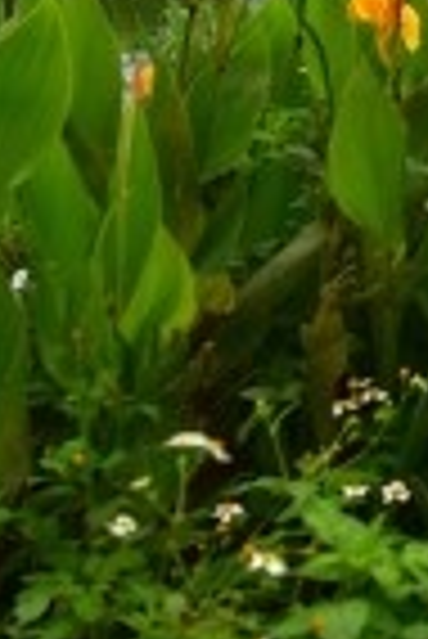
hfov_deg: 10.4
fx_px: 1921
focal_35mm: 108
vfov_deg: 17.7
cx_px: 1117
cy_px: -187
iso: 100
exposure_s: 1/200
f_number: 4
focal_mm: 24
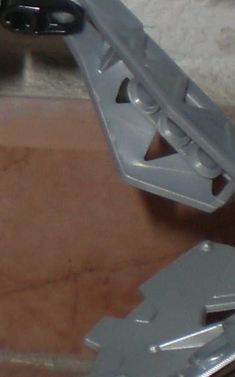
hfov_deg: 6.2
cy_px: 61
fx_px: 2070
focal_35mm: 202
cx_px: -355
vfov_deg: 10.3
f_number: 3.1
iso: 50
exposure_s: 1/60
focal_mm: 6.3
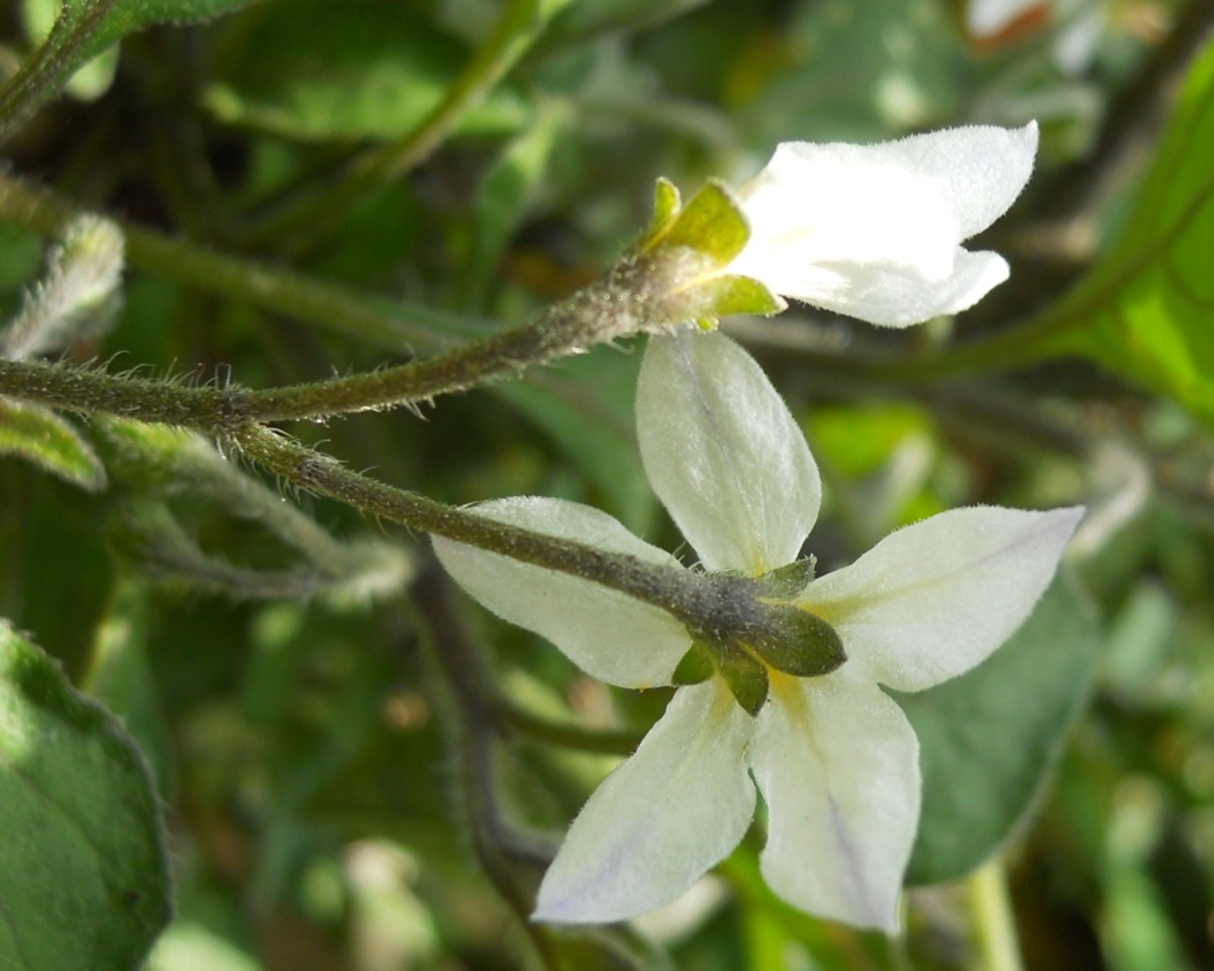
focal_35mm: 31
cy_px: 507
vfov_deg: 47.1
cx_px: 618
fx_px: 1114
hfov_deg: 57.2
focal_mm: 5
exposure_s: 1/250
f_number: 2.7
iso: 80
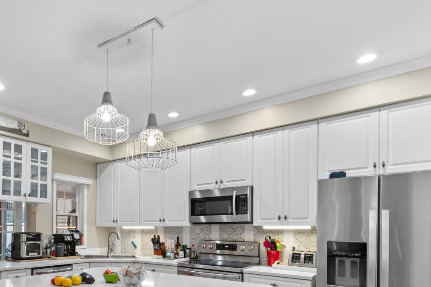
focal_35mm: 24
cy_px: 229
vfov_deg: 50.0
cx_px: 107
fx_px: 287
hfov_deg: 68.9
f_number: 4.5
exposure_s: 1/5
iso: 100
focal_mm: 10
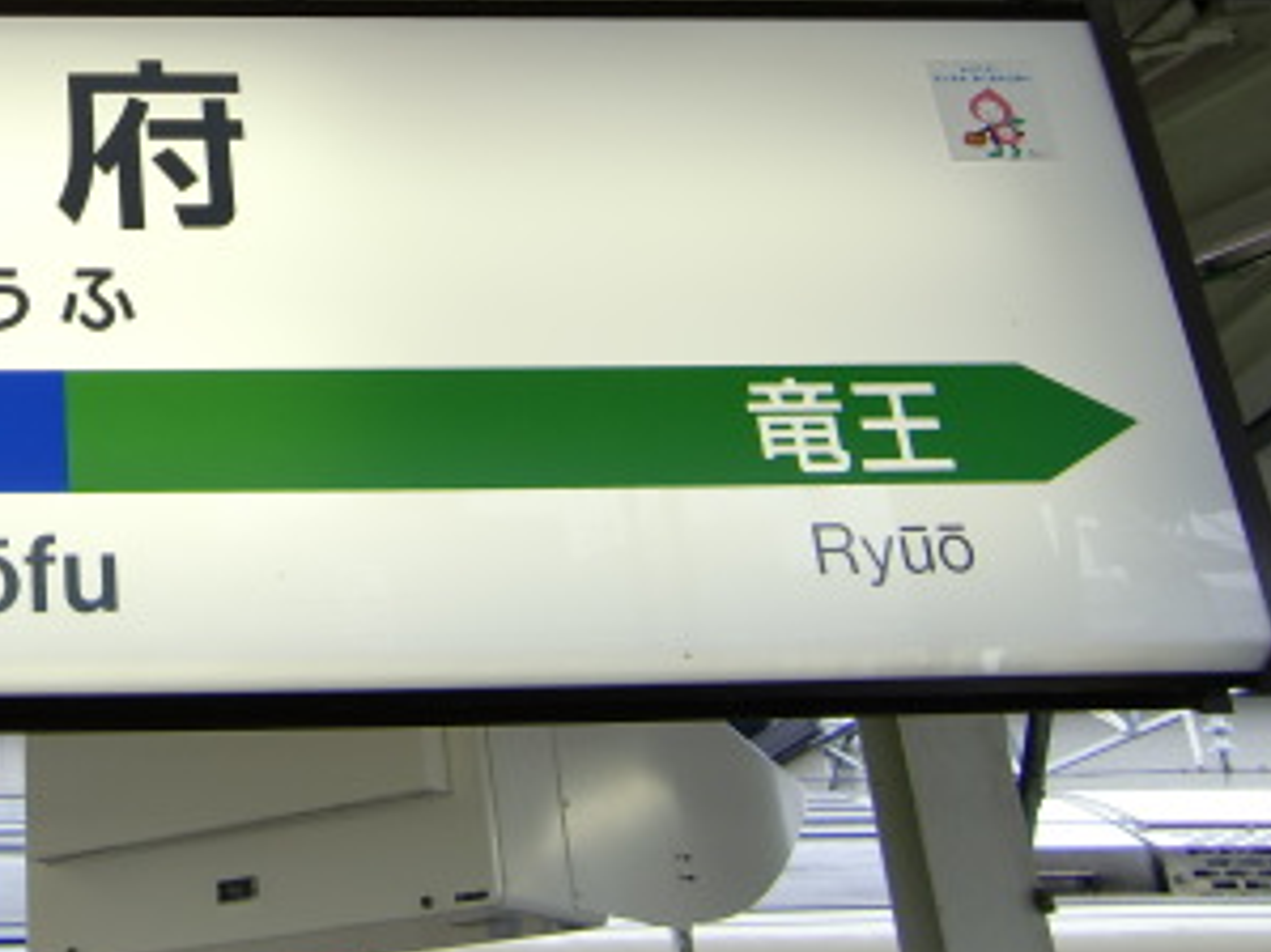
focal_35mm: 60
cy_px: 123
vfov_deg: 23.8
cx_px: -21
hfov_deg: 29.9
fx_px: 2202
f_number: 2.6
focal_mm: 4.9
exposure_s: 1/125
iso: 64
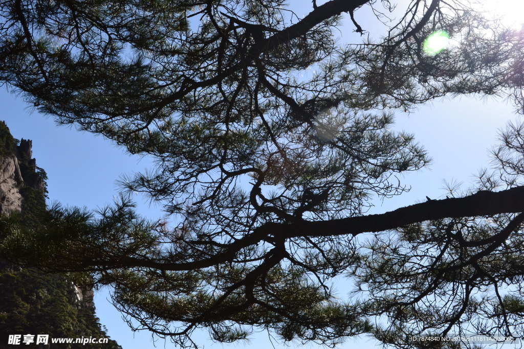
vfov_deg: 29.9
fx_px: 655
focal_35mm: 45
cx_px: 262
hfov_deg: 43.6
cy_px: 174
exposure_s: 1/400
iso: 400
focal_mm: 30
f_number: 11
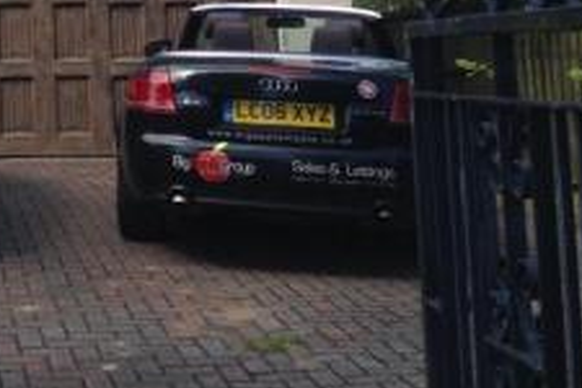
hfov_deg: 21.6
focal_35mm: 89
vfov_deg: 14.6
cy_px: -141
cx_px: -74
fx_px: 1439
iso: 50
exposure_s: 1/968
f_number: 2.4
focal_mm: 4.13
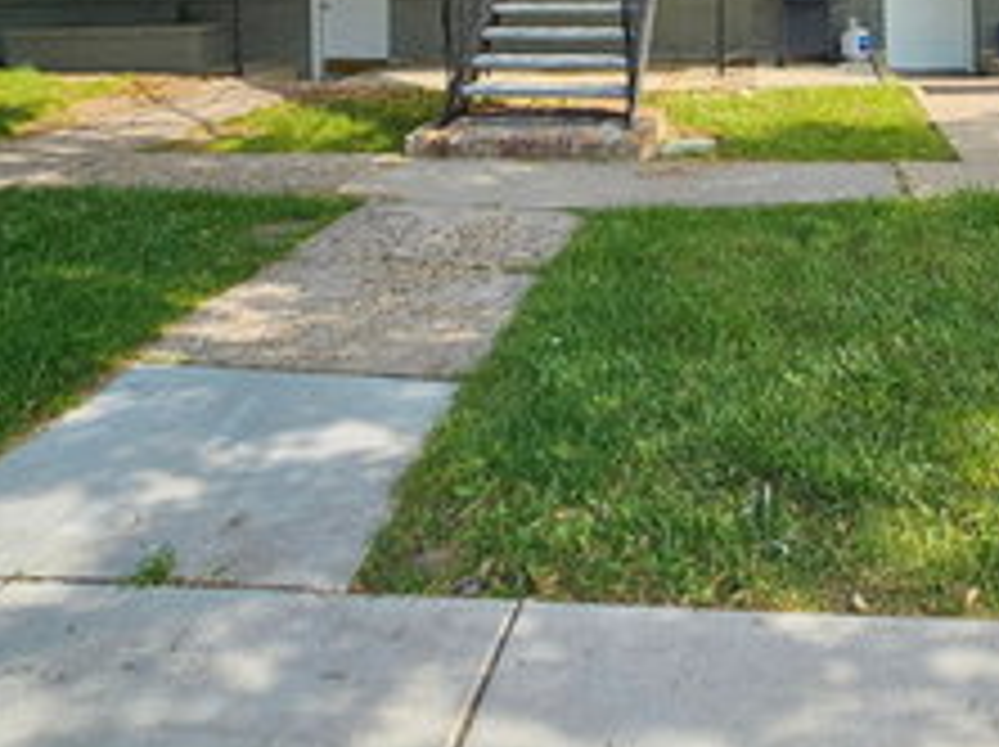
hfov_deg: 57.8
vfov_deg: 37.6
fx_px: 865
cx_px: 711
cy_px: -108
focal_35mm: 30
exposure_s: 1/499
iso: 50
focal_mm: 2.2
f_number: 2.2
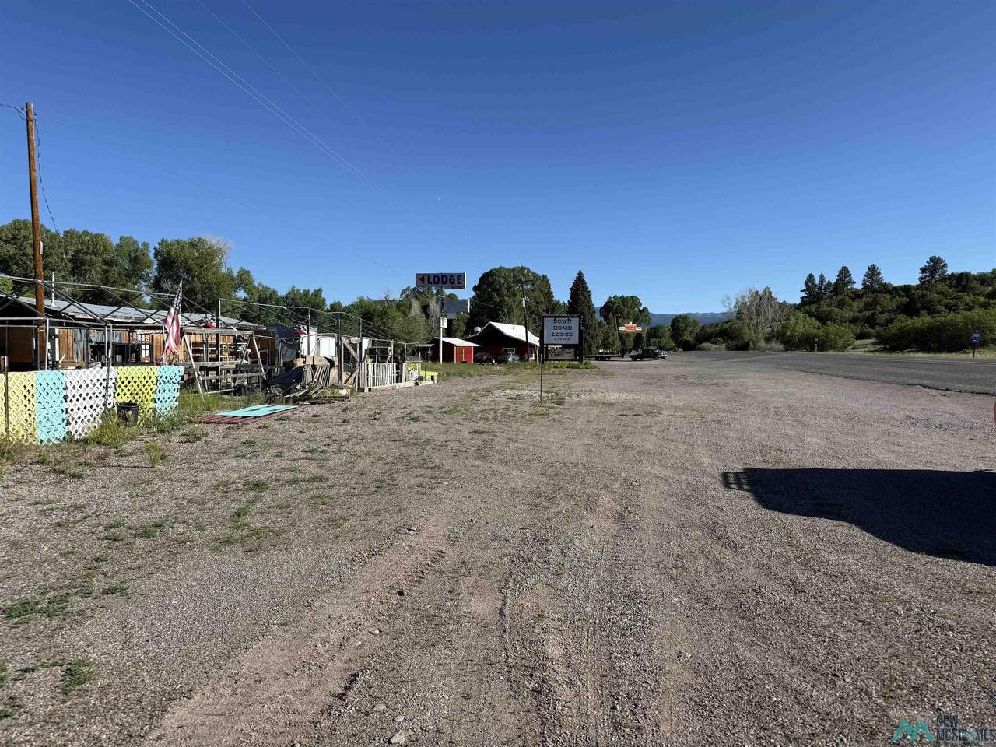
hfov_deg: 71.6
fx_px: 691
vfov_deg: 56.8
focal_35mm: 24
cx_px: 498
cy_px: 374
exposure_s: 1/4673
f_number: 1.78
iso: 80
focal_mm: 6.76
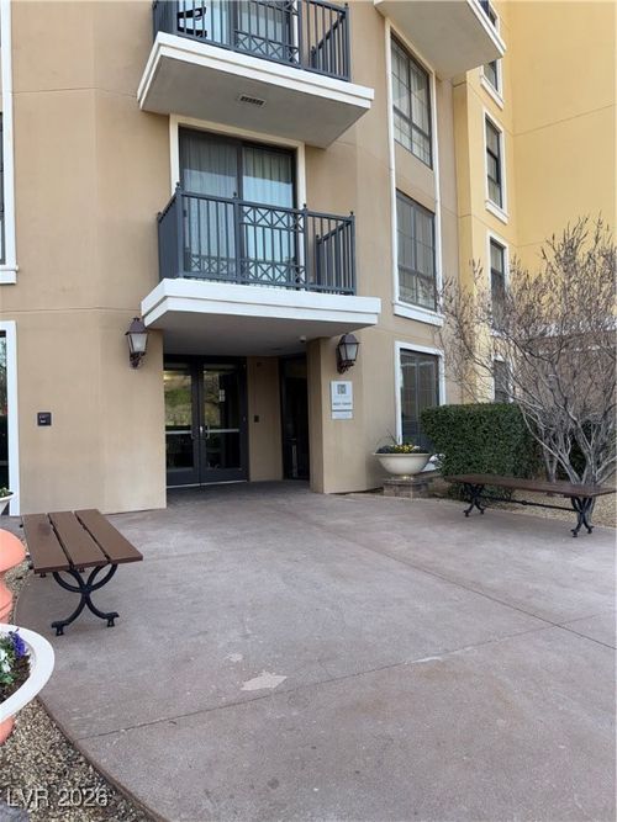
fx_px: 571
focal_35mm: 24
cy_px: 411
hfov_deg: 56.8
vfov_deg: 71.6
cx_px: 308
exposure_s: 1/1106
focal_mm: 6.76
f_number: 1.78
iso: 80
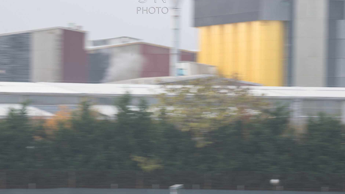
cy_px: 130
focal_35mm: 268
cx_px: 153
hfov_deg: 8.0
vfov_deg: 4.5
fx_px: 2452
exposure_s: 1/100
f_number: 10
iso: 200
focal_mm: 200
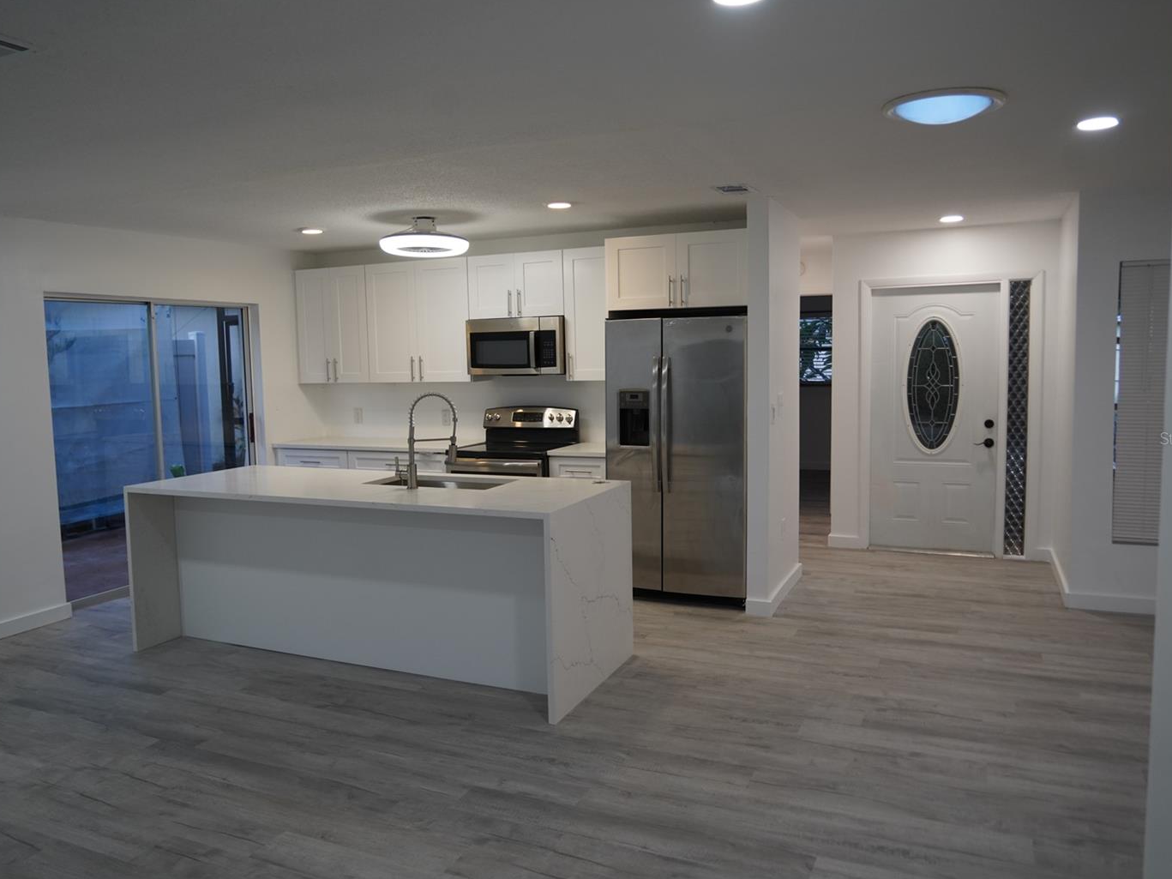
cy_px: 438
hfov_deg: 65.3
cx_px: 550
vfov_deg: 51.3
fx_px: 914
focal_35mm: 27
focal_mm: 24
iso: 800
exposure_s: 1/160
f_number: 4
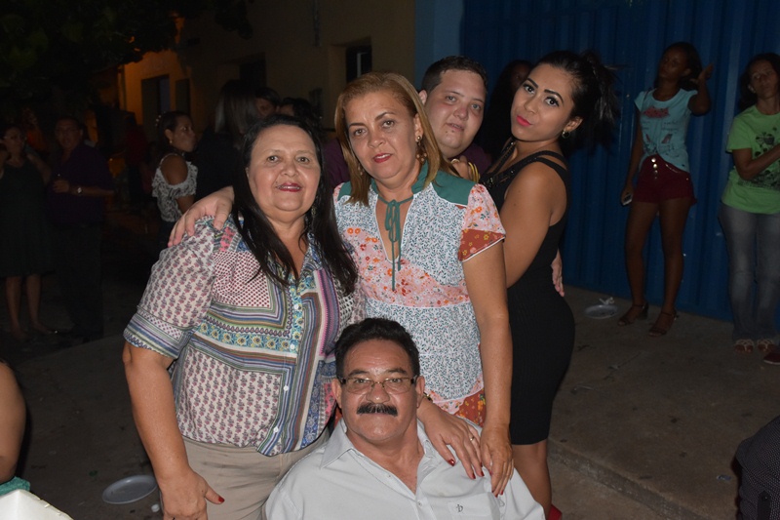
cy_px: 260
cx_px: 390
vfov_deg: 38.3
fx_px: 747
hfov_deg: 55.1
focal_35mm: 34
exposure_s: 1/60
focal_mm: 23
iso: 1600
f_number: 5.6
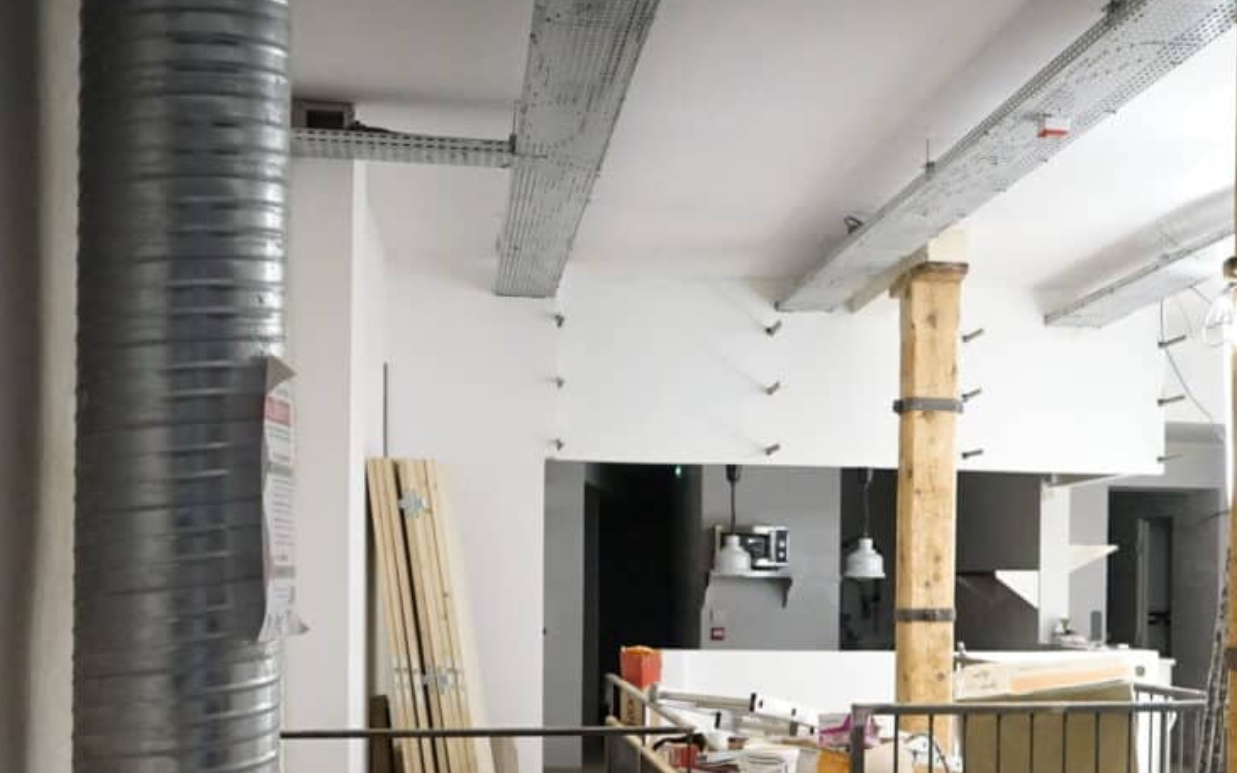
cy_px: 616
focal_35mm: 50
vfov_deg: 25.4
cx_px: 817
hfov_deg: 39.9
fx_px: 1685
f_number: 4.5
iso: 10000
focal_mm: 28
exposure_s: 1/160
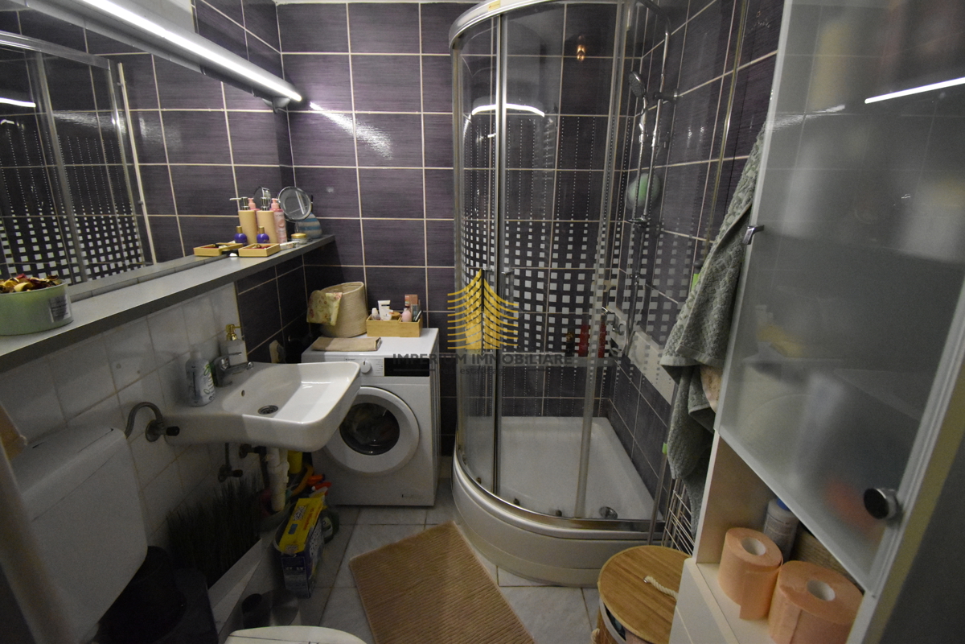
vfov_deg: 77.3
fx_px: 402
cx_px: 482
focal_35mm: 15
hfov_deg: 100.4
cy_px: 322
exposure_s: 1/400
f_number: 4.5
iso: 6400
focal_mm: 10
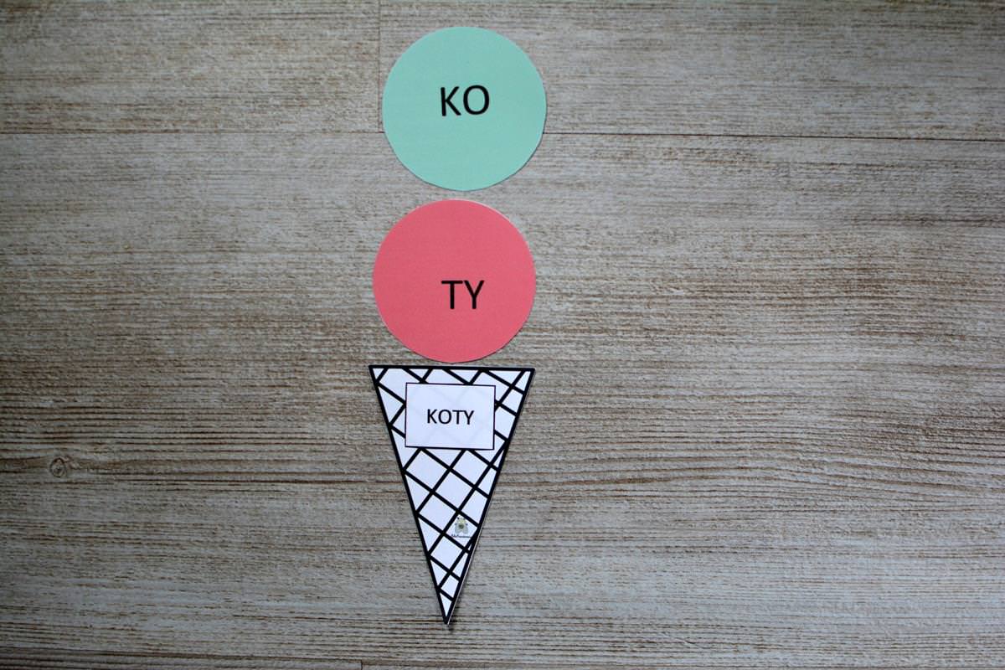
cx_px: 502
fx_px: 1466
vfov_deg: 25.8
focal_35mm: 52
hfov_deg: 37.9
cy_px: 335
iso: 800
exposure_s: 1/40
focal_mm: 35
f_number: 3.2
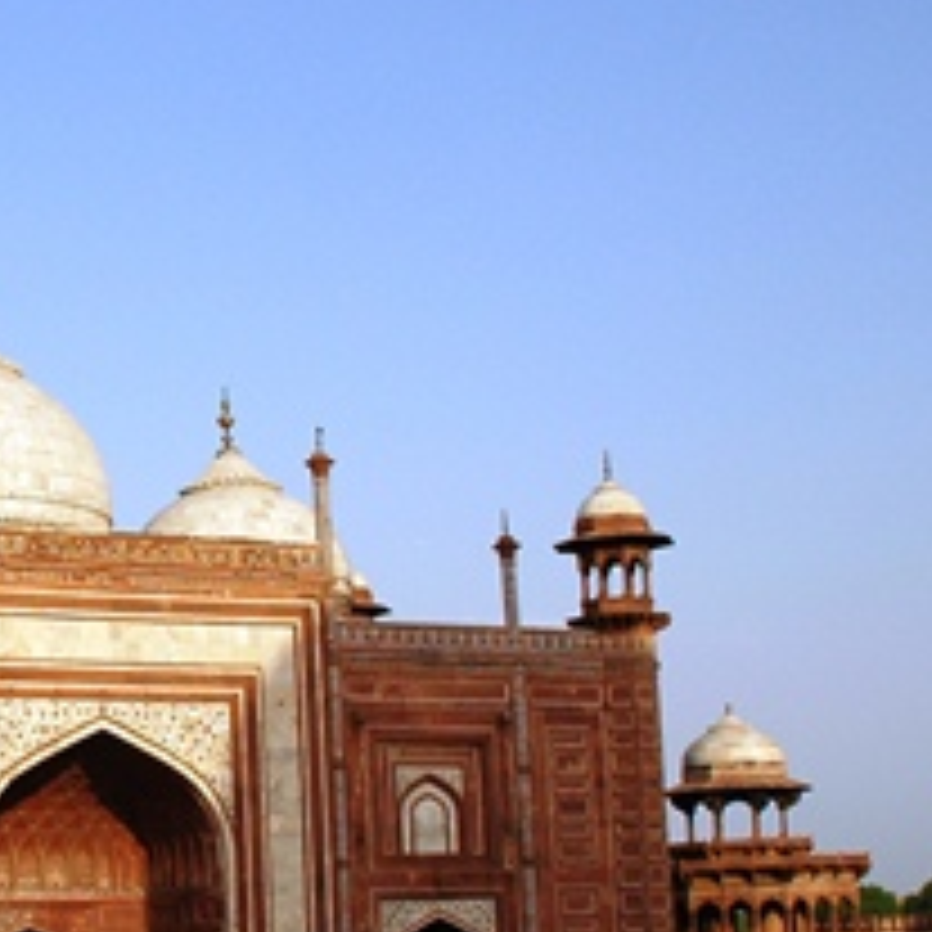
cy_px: 567
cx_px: -185
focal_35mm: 71
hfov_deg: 22.4
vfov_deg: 24.3
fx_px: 2163
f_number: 10
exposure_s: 1/250
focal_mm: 18
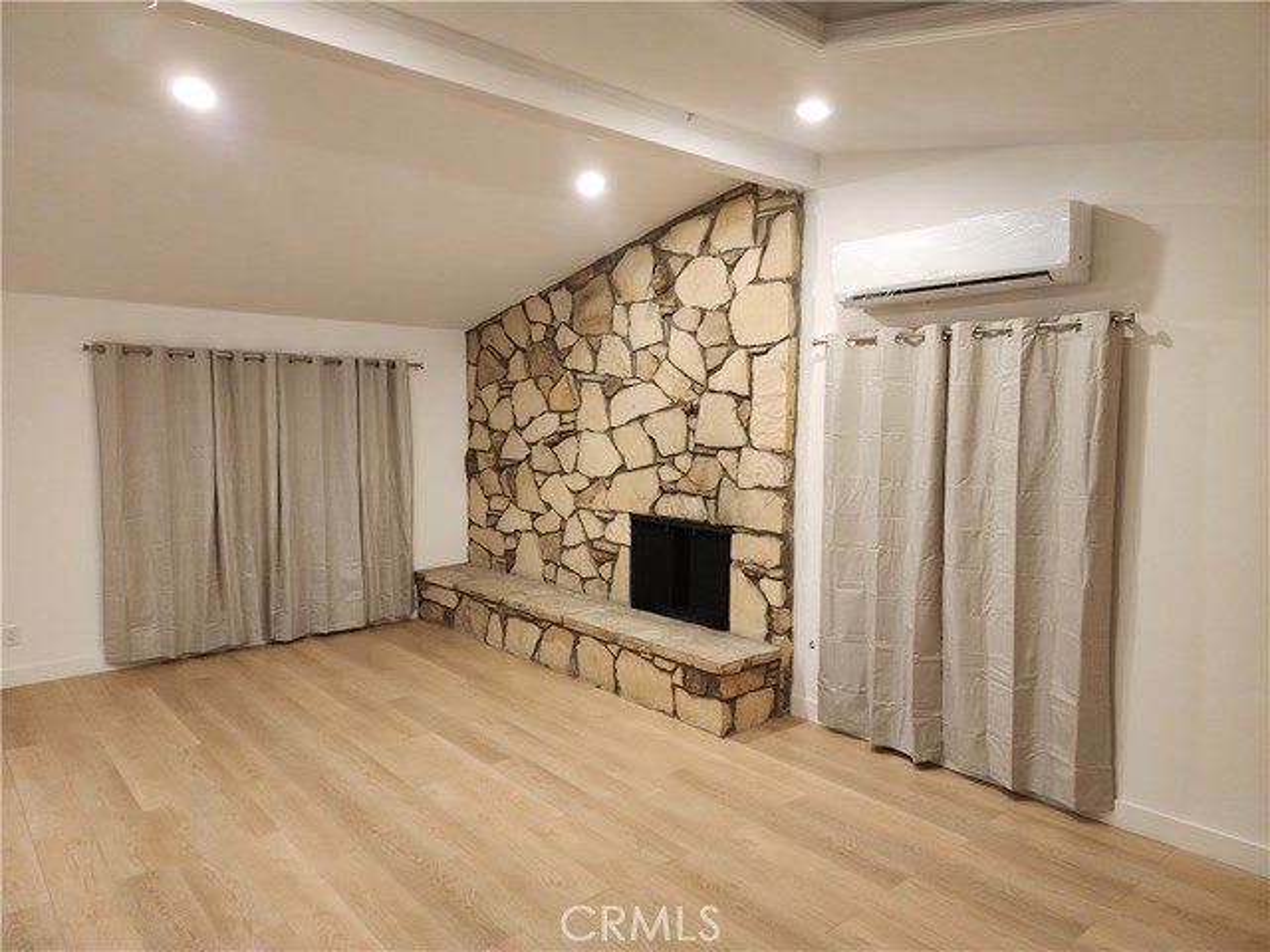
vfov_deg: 58.9
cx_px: 635
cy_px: 476
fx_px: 844
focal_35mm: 23
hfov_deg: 73.9
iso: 500
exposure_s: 1/120
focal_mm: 6.4
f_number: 1.8
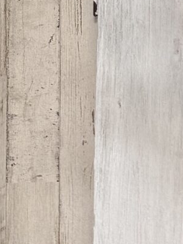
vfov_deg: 12.0
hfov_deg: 8.1
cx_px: 576
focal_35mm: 152
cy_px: 426
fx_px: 1071
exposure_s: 1/277
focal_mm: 6.76
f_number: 1.78
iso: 80
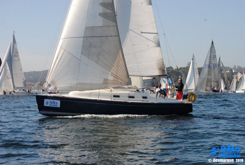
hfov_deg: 24.6
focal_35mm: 82
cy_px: 82
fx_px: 563
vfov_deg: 16.6
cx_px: 122
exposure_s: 1/250
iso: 100
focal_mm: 55
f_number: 8
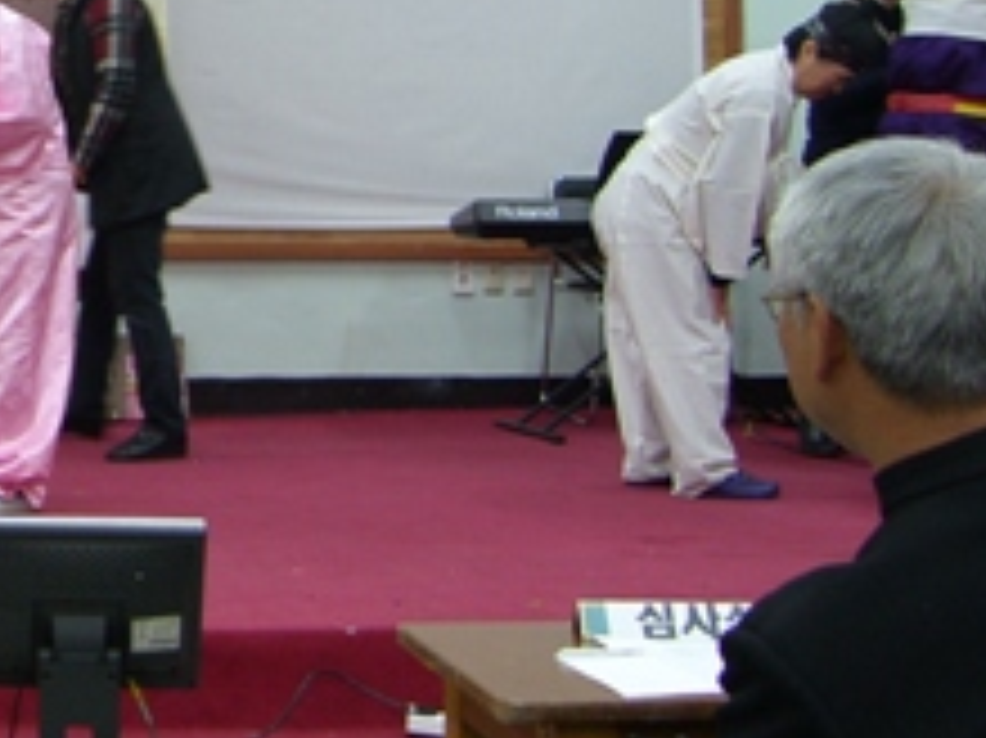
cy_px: 58
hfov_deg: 21.8
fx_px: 2334
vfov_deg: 17.7
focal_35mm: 82
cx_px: -248
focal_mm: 7.4
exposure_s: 1/30
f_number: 2.2
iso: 50
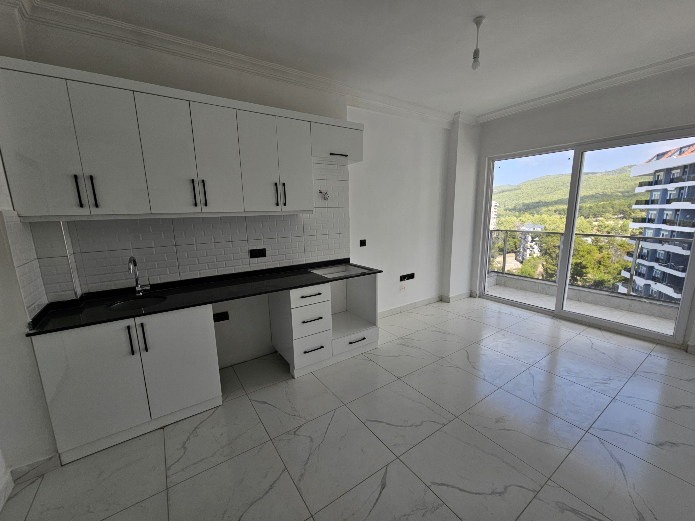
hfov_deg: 106.2
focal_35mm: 13
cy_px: 260
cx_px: 348
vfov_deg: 89.9
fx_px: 261
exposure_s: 1/424
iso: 50
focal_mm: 2.2
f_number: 2.2
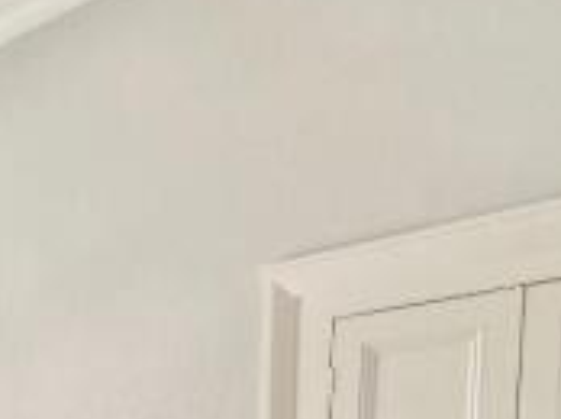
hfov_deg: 33.4
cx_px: -105
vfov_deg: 24.7
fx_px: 761
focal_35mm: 47
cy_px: 608
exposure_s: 1/99
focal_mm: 2.22
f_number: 2.2
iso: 125
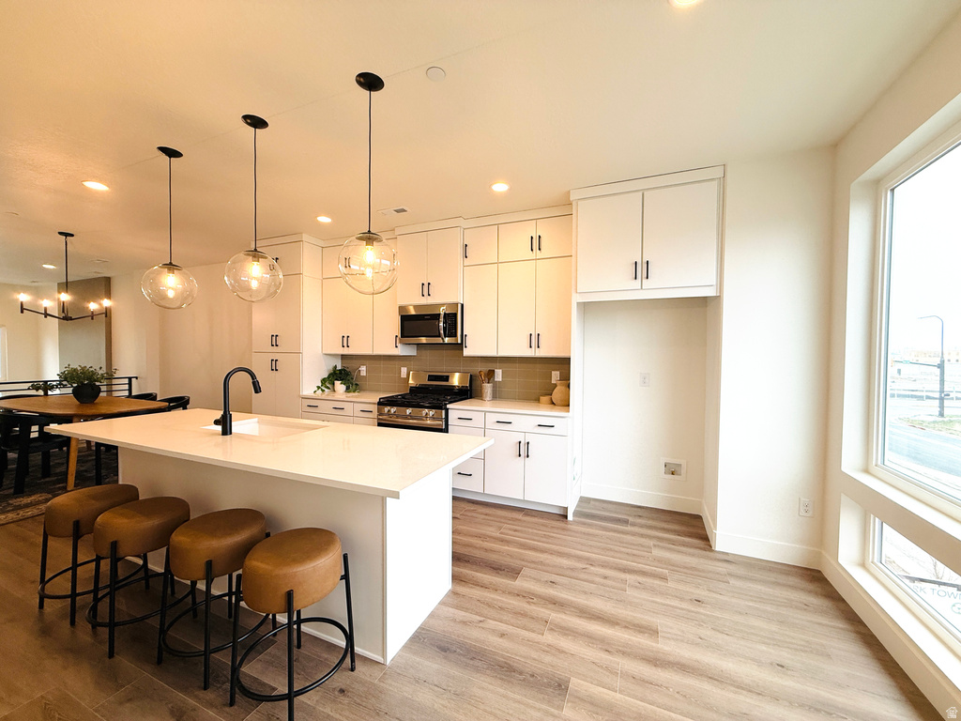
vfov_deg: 85.7
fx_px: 389
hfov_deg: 102.1
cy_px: 360
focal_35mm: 14
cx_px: 480
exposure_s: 1/120
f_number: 2.2
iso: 100
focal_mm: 2.22
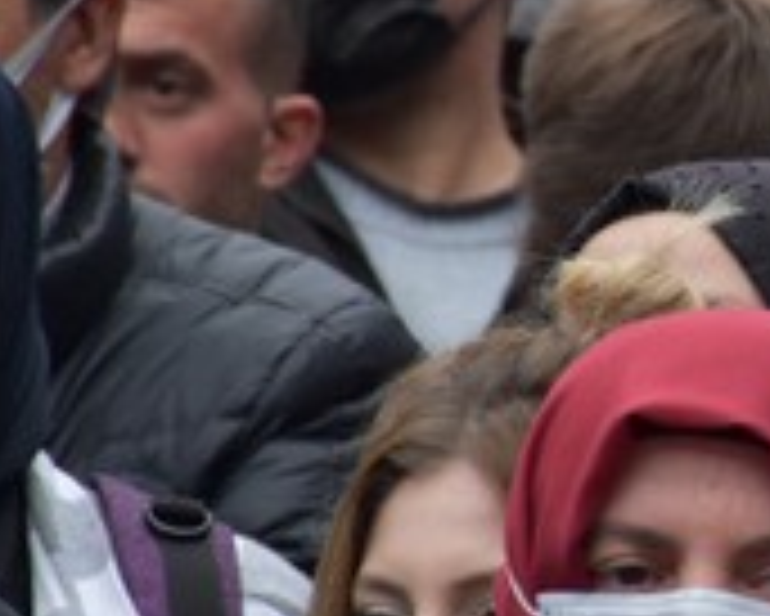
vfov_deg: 2.0
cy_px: 308
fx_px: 17626
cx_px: 1337
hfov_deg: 2.5
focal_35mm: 773
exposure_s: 1/500
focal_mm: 140
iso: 800
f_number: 5.6
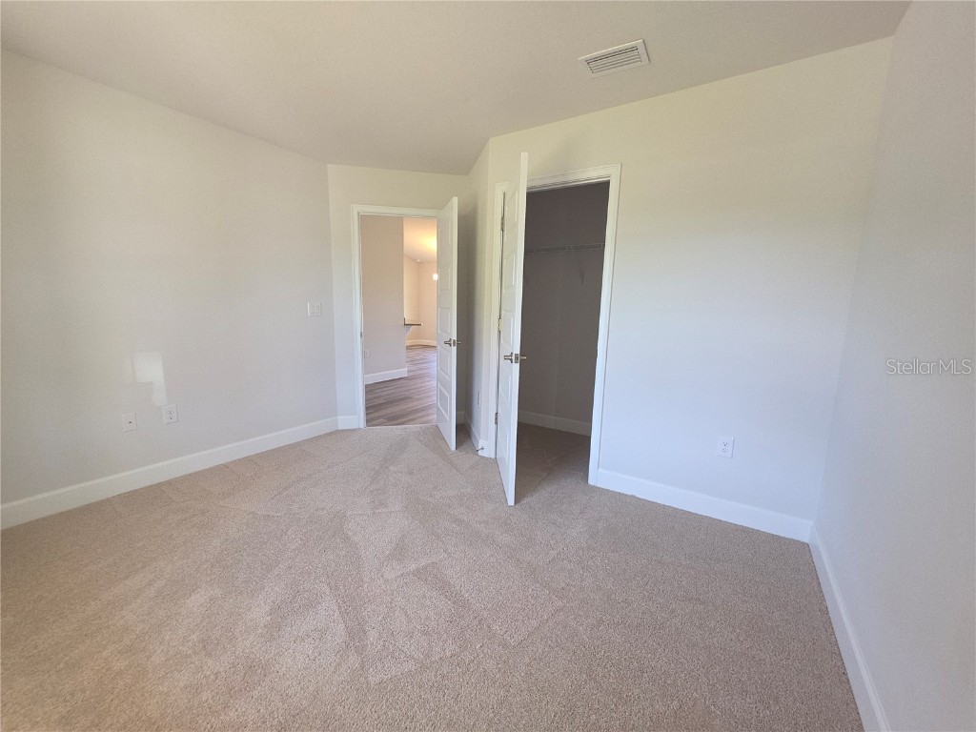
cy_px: 366
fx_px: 367
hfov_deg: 106.2
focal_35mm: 13
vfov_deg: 89.9
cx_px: 488
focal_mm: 2.2
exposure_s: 1/60
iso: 100
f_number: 1.9
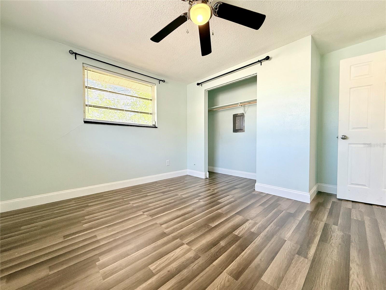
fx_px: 156
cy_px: 145
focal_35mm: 14
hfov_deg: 102.1
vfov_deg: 85.7
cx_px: 193
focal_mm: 2.22
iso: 160
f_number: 2.2
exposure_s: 1/120
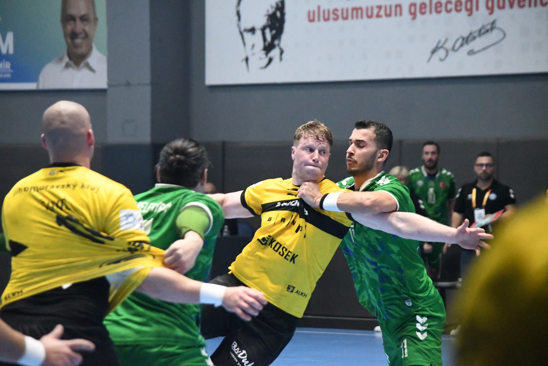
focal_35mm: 180
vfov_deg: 7.6
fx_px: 2740
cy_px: 183
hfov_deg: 11.4
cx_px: 274
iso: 16000
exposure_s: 1/800
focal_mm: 120
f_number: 4.8
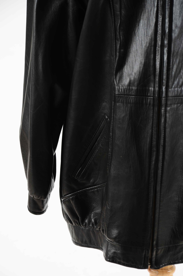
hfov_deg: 8.7
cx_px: 92
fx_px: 1206
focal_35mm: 158
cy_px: 138
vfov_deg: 13.1
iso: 160
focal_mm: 105
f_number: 7.1
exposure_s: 1/80
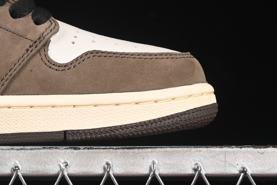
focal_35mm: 223
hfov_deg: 9.1
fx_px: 1716
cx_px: -80
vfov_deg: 6.1
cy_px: -28
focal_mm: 50
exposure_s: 1/60
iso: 160
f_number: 6.3
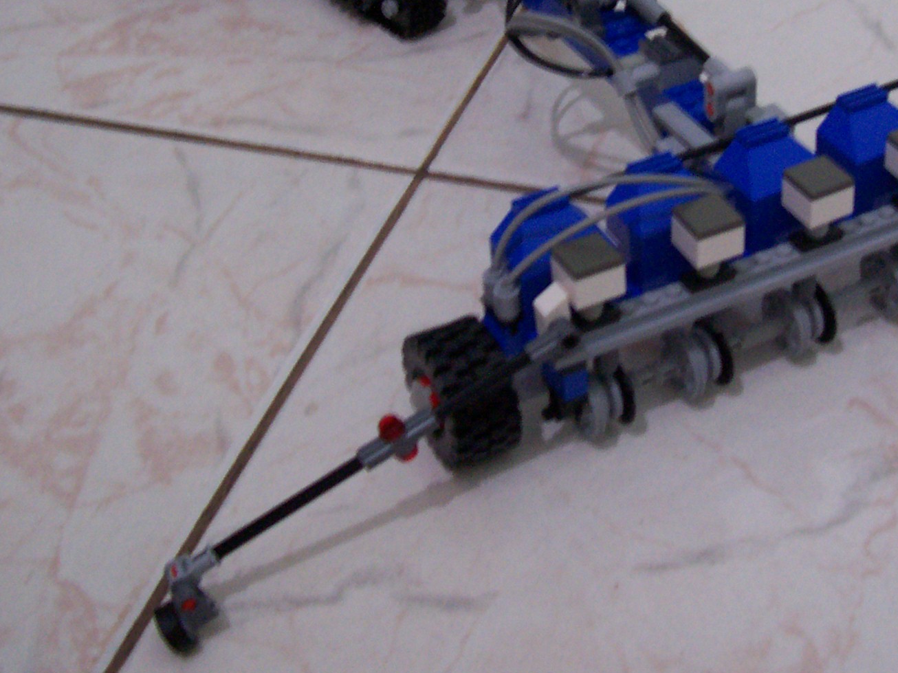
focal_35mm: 60
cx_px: 638
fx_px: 1556
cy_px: 165
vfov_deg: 24.1
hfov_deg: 31.8
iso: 160
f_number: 2.7
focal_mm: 5.6
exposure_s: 1/5.66
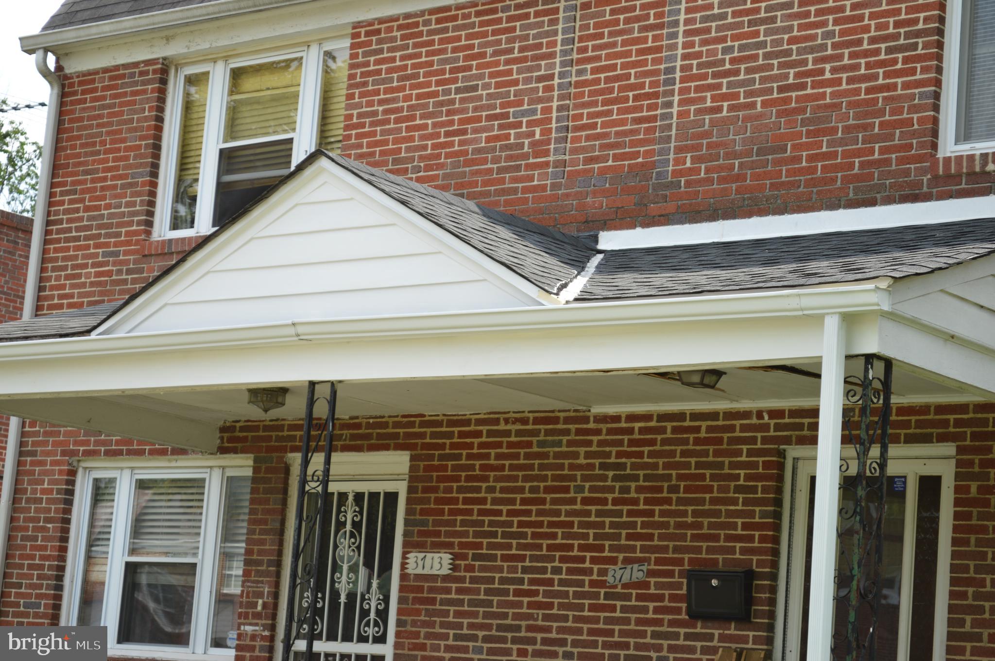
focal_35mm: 82
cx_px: 498
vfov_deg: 16.5
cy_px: 330
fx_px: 2278
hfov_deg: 24.6
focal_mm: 55
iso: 100
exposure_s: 1/160
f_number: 6.3
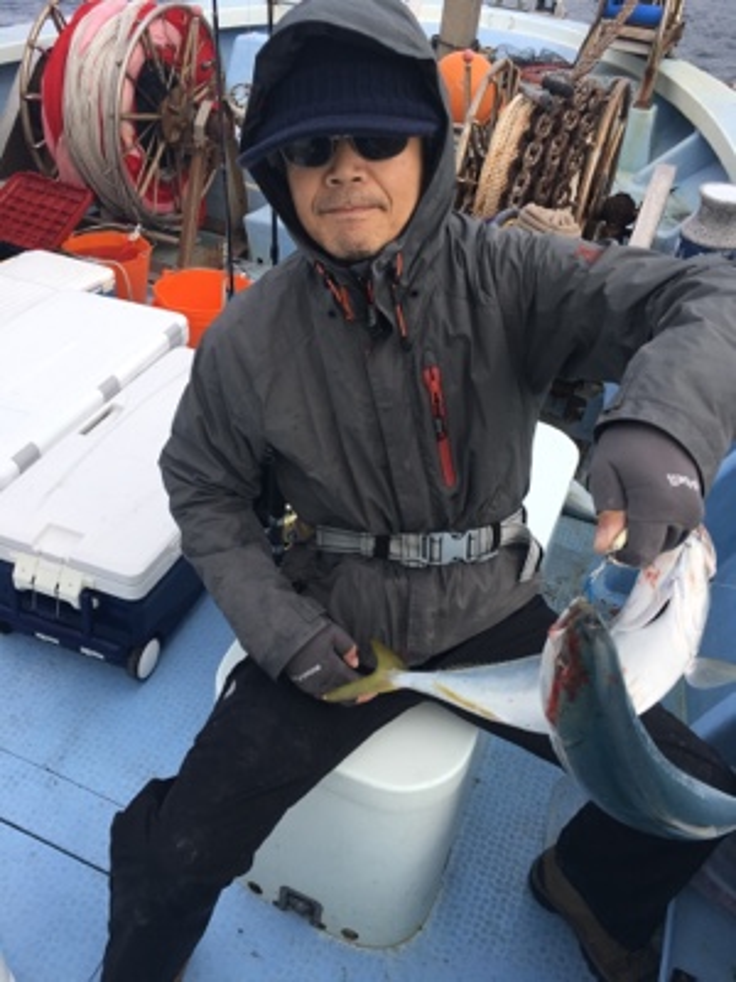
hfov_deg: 48.2
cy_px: 491
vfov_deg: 61.7
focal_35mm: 29
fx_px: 822
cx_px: 368
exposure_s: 1/712
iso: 25
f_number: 2.2
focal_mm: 4.15
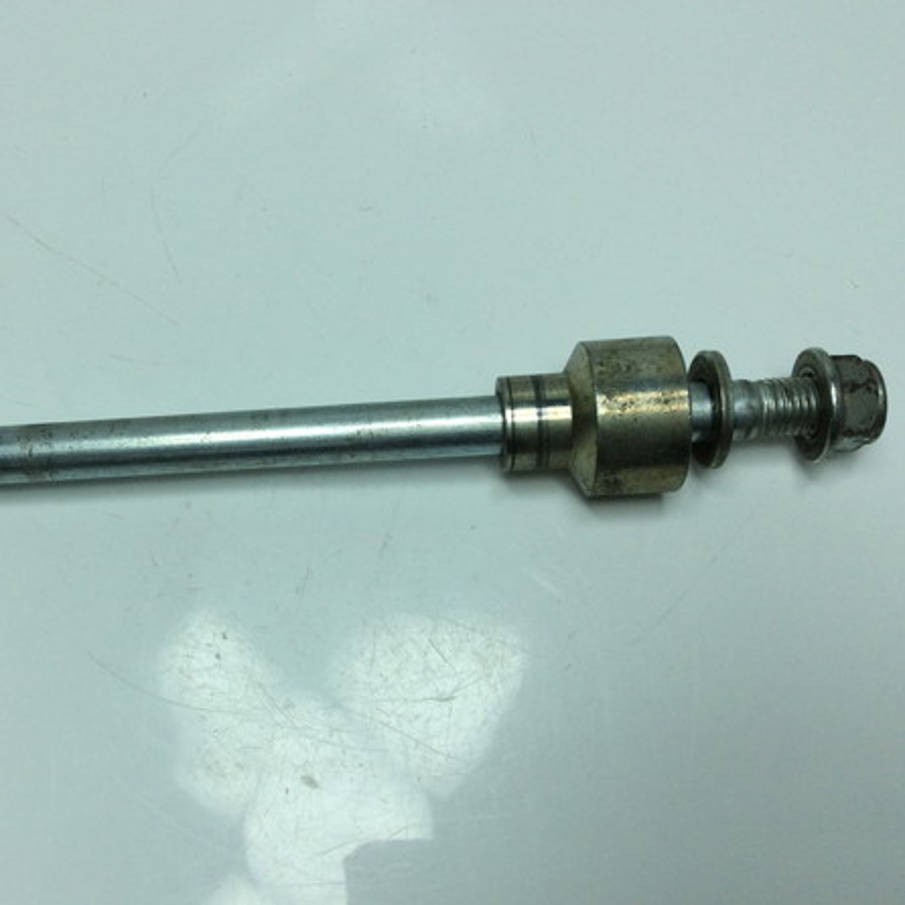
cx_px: 317
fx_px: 1124
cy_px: 452
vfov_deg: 43.9
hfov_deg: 43.4
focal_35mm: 38
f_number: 2.4
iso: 32
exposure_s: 1/817
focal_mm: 3.3
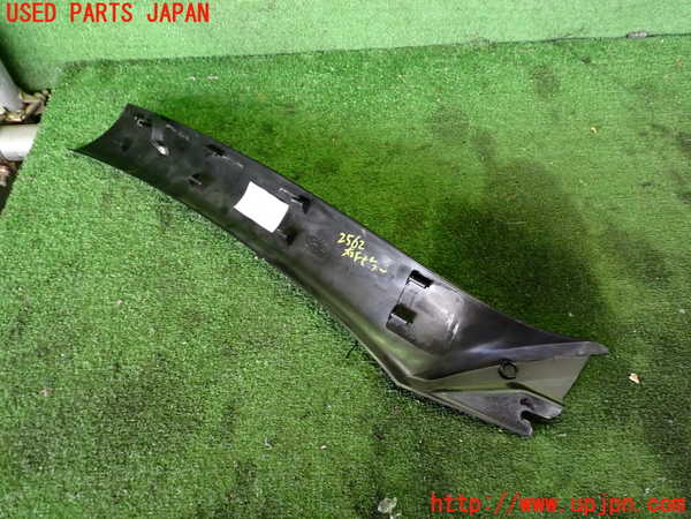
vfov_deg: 46.8
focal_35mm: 30
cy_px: 260
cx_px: 346
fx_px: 599
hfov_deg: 60.0
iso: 640
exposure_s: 1/60
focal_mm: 5.4
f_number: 2.3
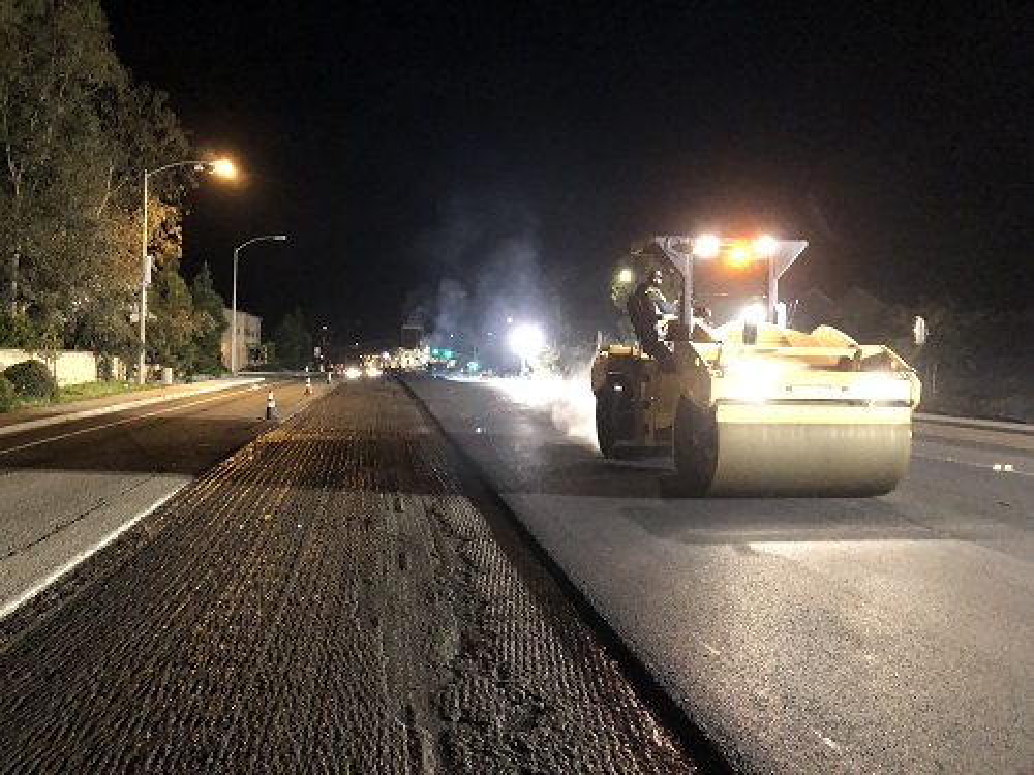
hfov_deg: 63.4
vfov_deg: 49.7
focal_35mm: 28
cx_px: 517
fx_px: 836
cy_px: 388
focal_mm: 3.99
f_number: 1.8
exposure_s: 1/6
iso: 100
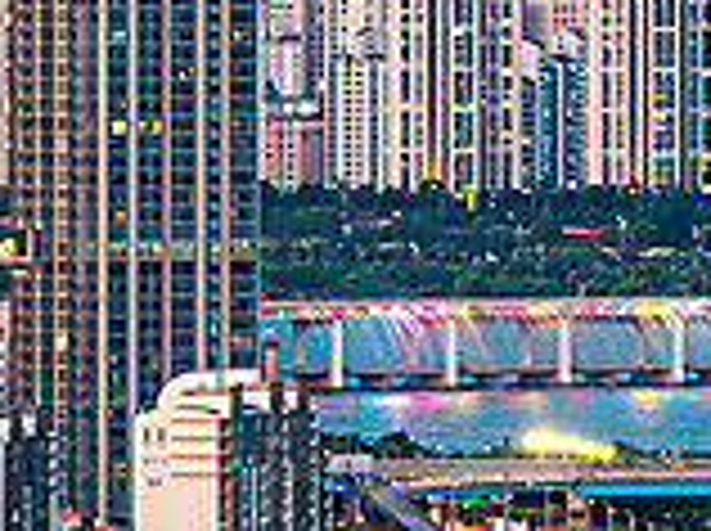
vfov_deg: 1.5
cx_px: 963
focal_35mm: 988
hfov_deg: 2.0
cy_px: -50
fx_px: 20262
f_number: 6
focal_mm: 270
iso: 200
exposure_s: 1/2.5
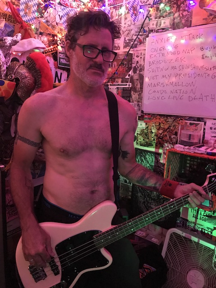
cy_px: 144
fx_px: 233
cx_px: 108
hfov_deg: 49.7
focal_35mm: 28
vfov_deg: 63.4
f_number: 1.8
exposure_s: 1/4
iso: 100
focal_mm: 3.99
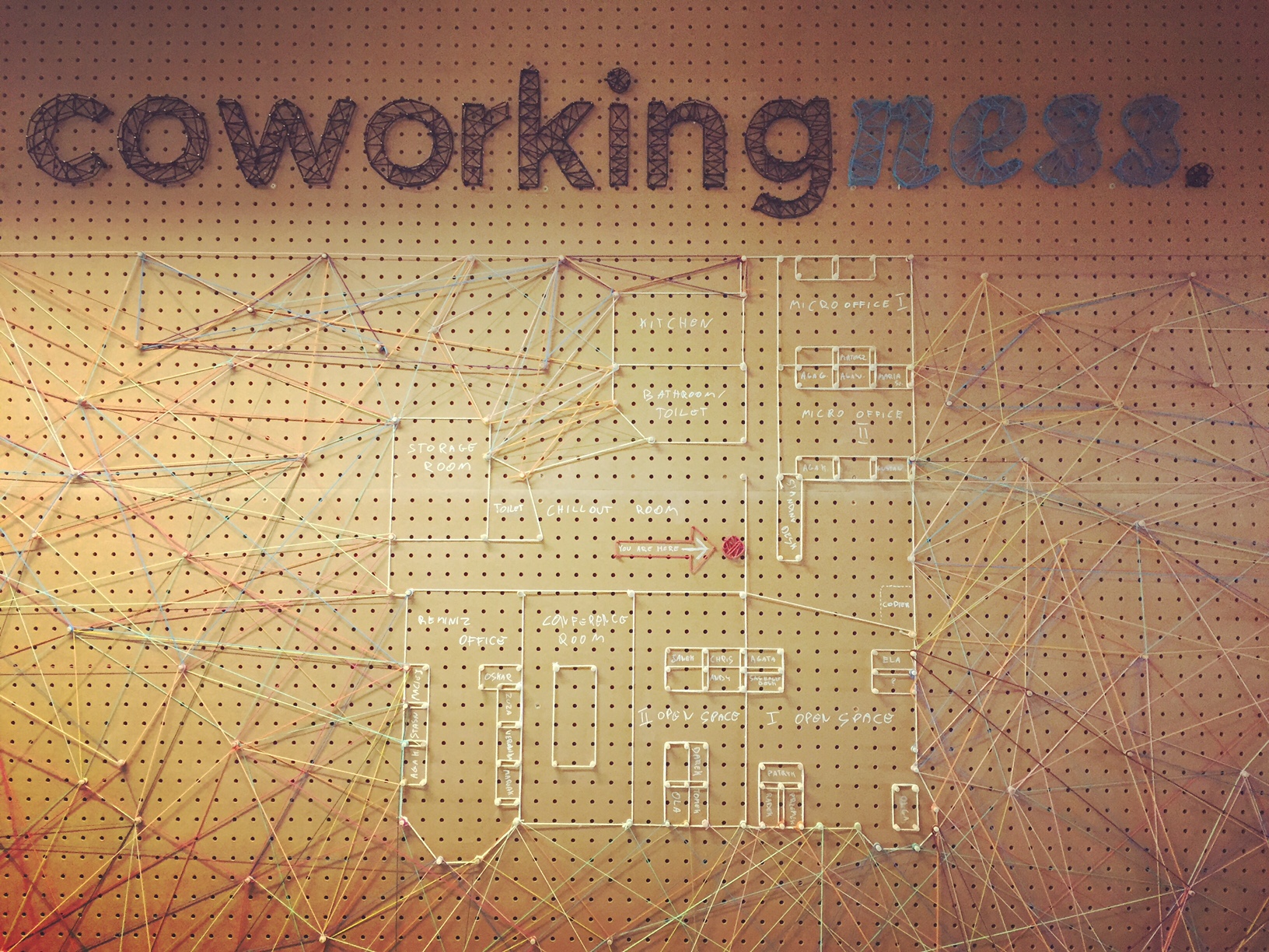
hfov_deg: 61.7
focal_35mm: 29
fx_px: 1063
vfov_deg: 48.2
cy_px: 476
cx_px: 634
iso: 250
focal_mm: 4.15
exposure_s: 1/33
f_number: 2.2
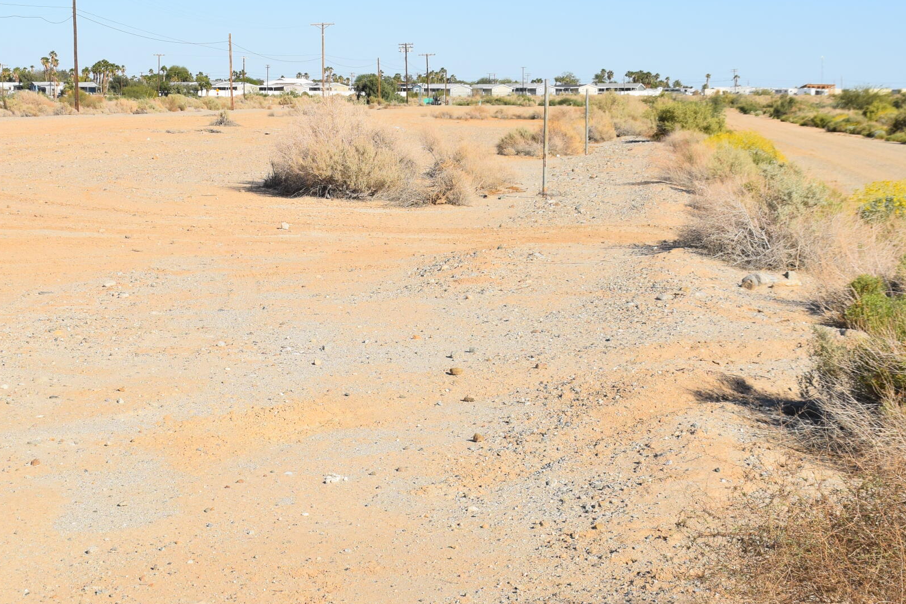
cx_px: 306
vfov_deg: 19.5
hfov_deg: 28.7
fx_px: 1759
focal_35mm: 70
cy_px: 272
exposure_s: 1/500
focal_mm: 25
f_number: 11
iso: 200
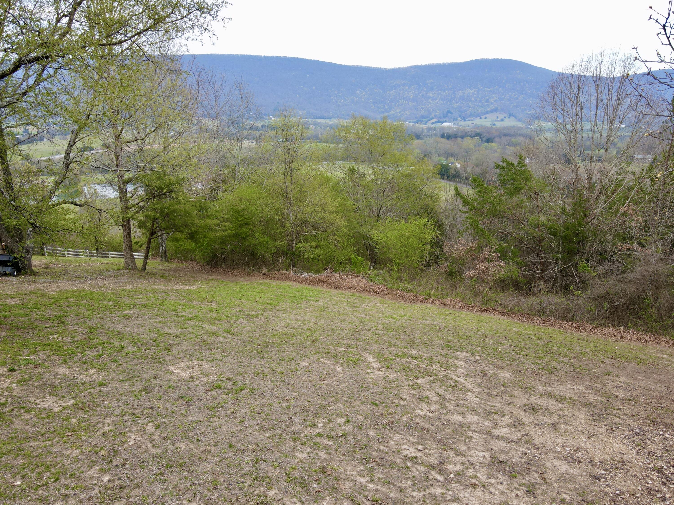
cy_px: 252
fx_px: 467
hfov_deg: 71.6
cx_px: 337
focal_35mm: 24
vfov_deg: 56.8
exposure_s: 1/80
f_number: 2.8
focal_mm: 4.5
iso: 100
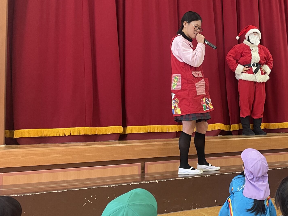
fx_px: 391
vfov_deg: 30.9
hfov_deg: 37.8
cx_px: 259
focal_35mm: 47
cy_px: 102
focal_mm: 4.2
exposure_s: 1/50
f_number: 1.6
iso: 125
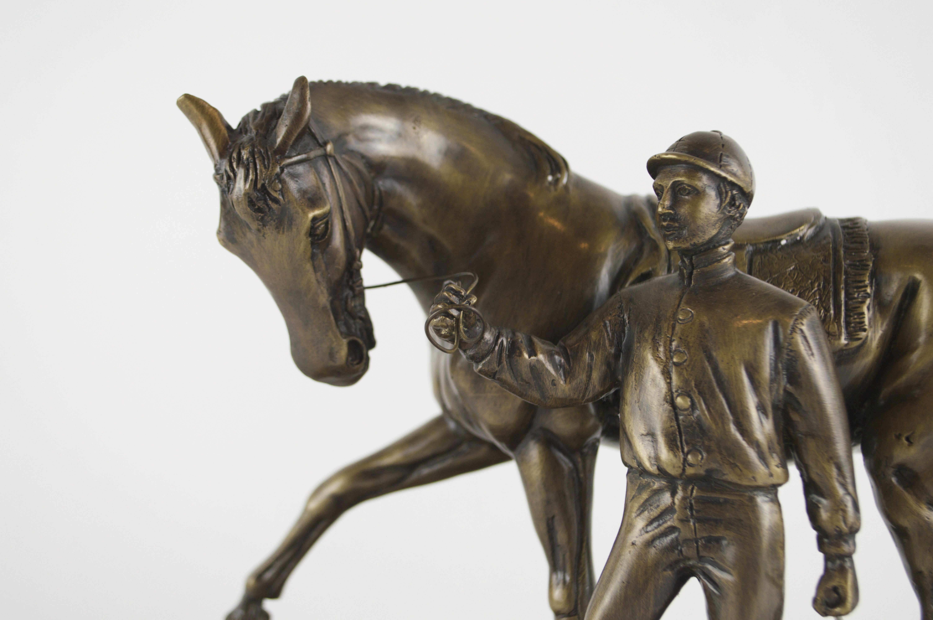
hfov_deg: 38.9
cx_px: 466
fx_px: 1321
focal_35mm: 51
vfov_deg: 26.4
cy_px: 310
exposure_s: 1/80
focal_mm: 34
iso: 400
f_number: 5
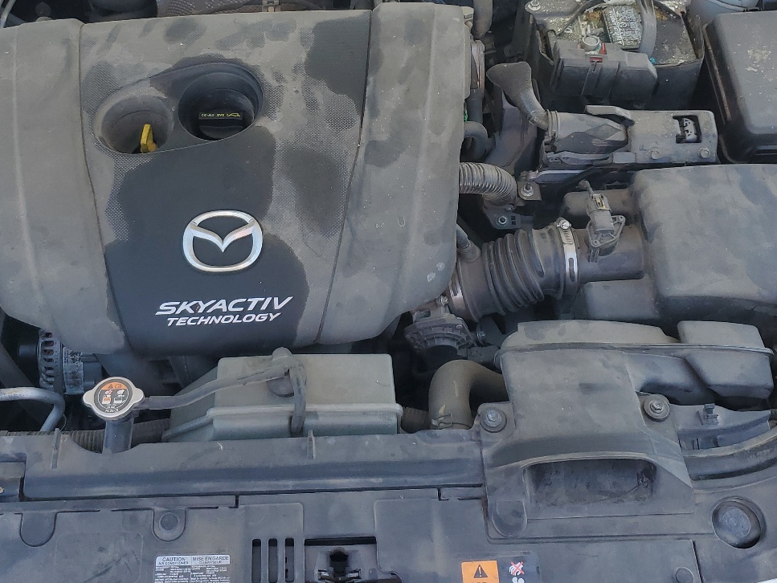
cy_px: 177
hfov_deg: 43.7
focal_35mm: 43
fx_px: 966
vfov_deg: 33.2
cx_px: 330
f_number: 1.5
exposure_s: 1/588
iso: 50
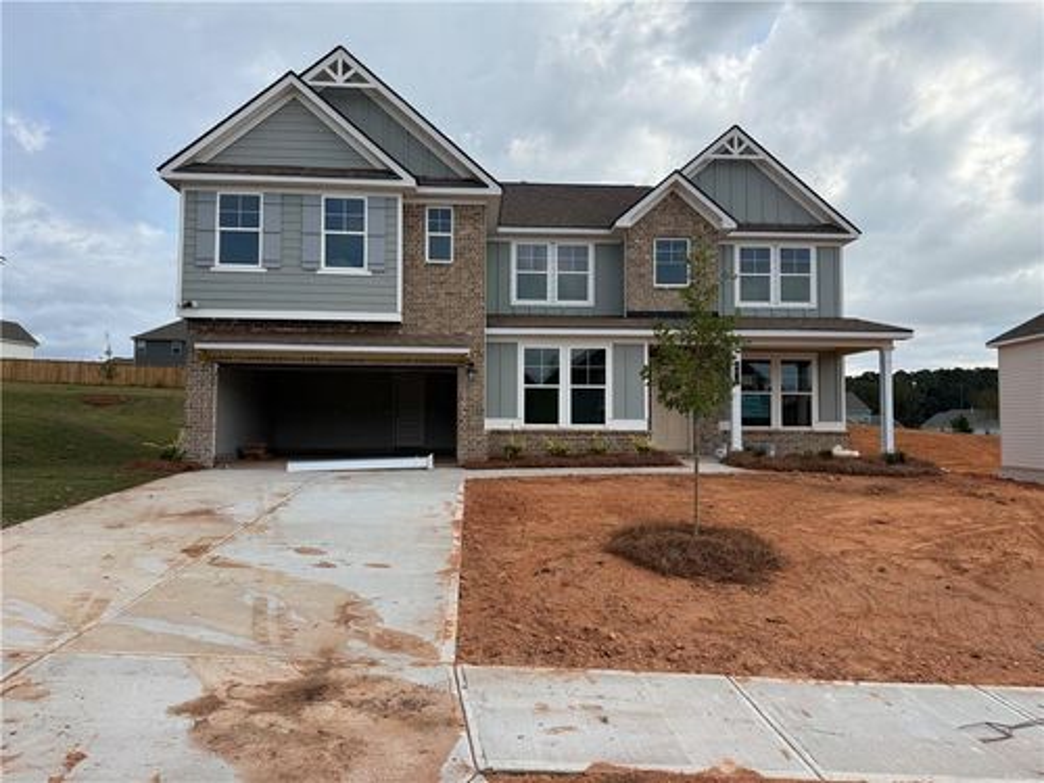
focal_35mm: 24
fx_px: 724
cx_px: 522
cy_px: 392
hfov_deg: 71.6
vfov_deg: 56.8
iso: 100
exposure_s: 1/4405
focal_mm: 6.76
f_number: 1.78
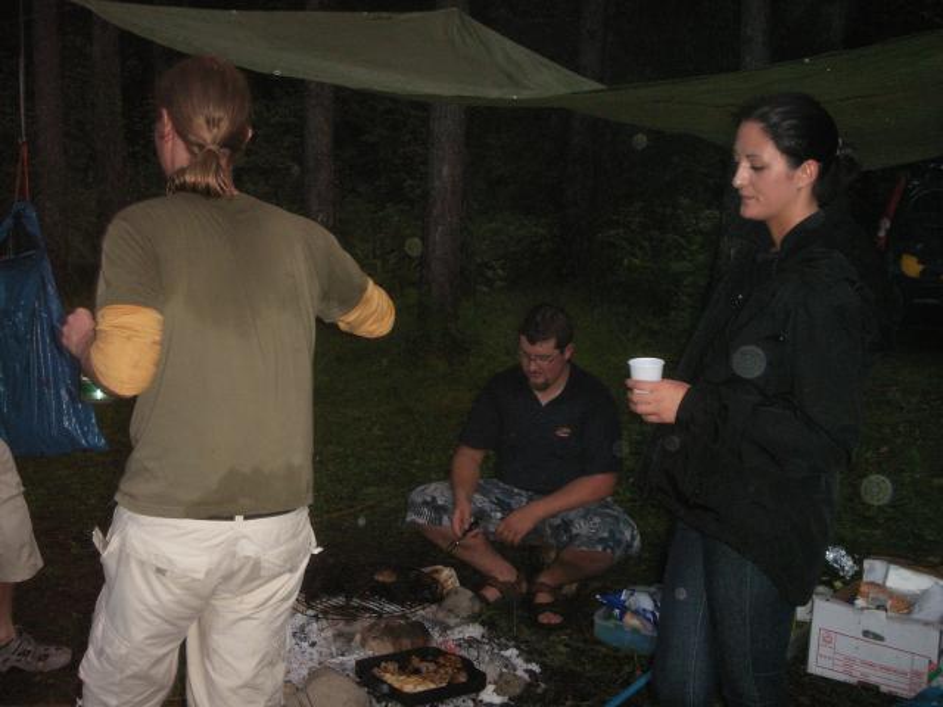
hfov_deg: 41.2
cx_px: 472
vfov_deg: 31.5
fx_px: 1253
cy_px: 354
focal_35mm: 46
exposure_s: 1/40
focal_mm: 9.7
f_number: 3.5
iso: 160
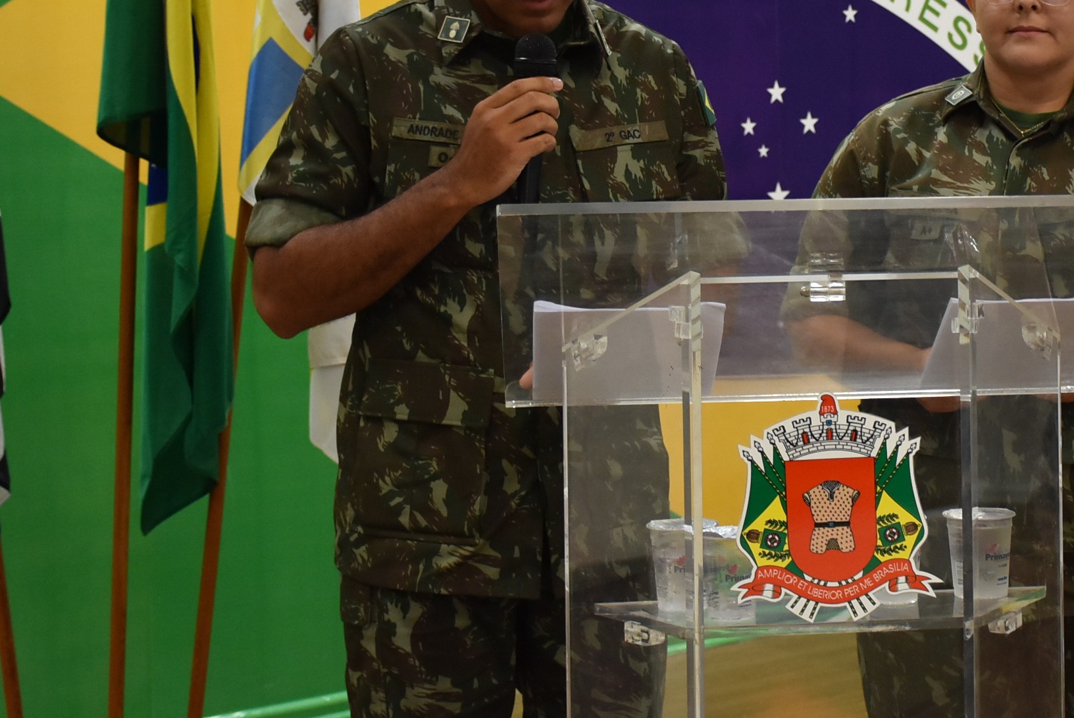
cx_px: 766
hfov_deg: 22.9
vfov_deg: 15.5
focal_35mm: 88
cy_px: 193
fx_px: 2627
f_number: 4
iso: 1400
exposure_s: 1/60
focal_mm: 32
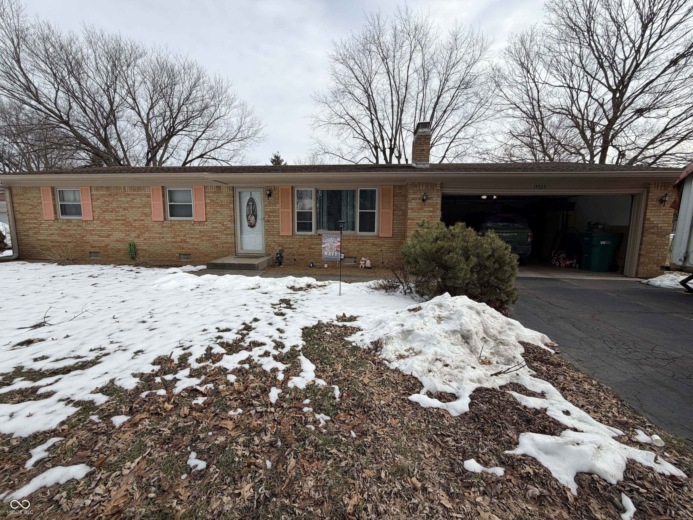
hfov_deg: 102.1
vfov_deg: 85.7
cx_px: 346
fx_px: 280
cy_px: 260
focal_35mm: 14
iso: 20
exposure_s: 1/928
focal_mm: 2.22
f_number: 2.2
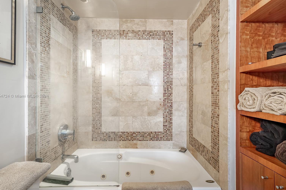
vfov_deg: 70.4
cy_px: 96
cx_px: 140
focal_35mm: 17
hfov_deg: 93.3
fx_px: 135
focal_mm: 16
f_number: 8
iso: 200
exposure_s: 1/6
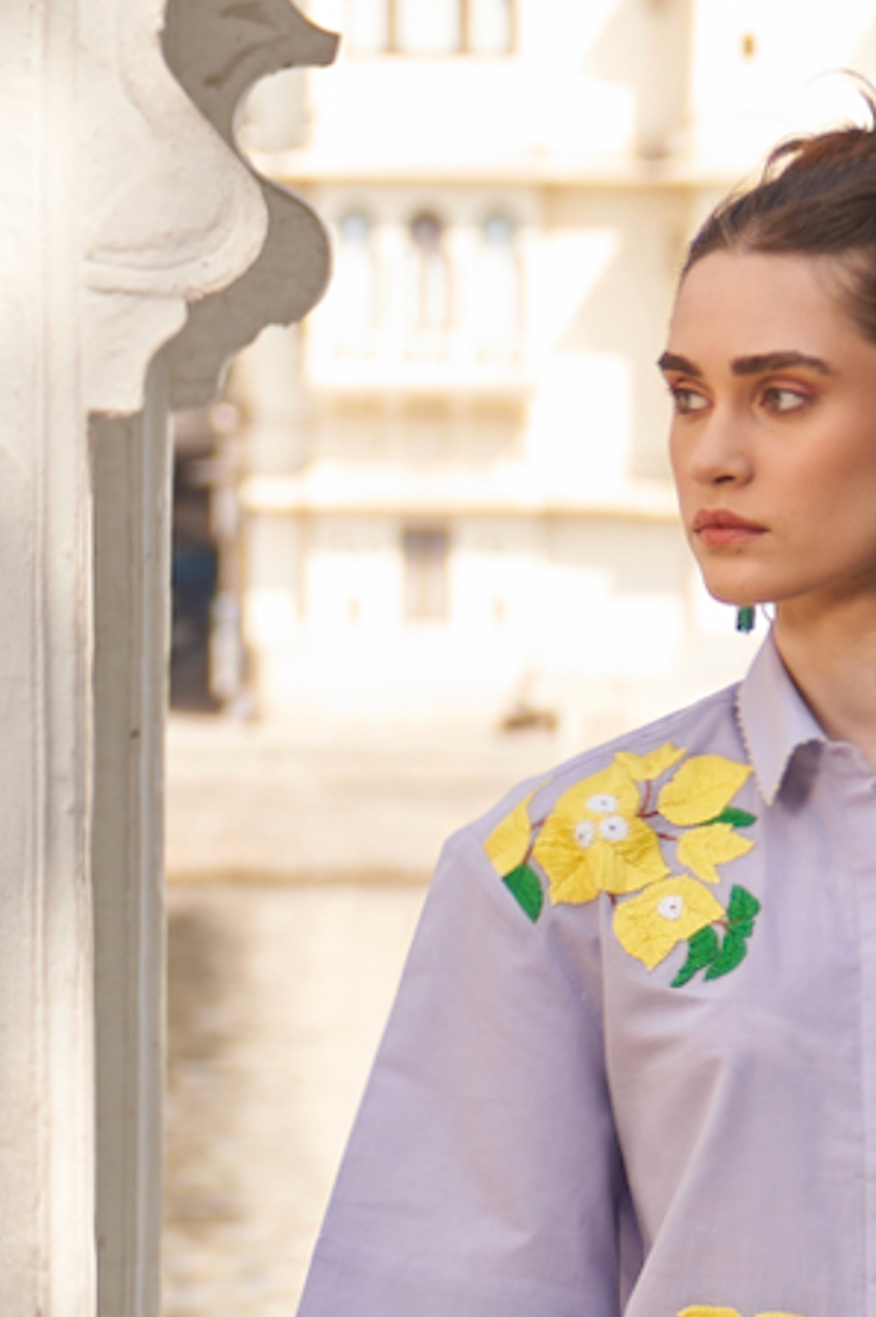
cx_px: 739
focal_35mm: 226
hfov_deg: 6.1
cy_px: 1759
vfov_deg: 9.0
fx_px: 8261
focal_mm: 50
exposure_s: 1/400
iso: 50
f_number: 2.8
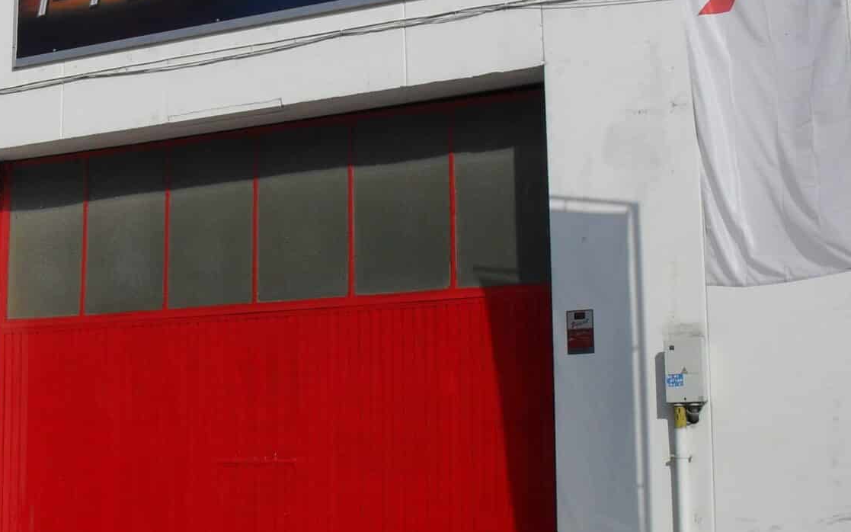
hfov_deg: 29.3
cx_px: 138
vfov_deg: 19.1
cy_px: 237
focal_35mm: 68
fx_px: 1577
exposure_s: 1/500
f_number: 8.4
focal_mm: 6.3
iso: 100
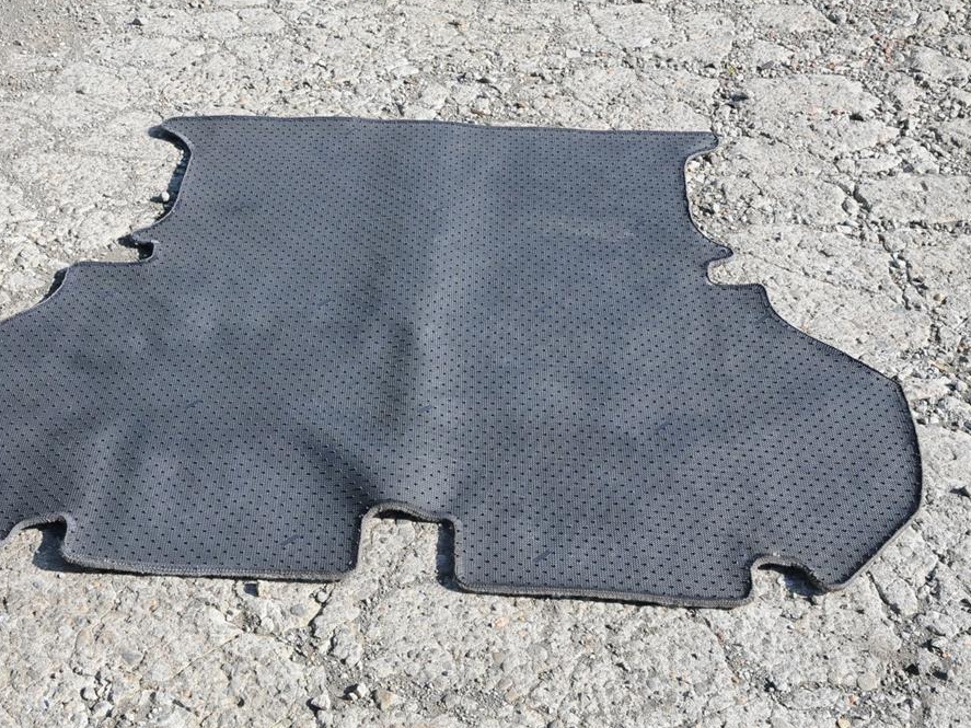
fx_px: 1446
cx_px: 414
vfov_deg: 28.3
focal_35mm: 52
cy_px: 359
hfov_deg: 37.0
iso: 1600
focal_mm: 31
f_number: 14
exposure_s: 1/800
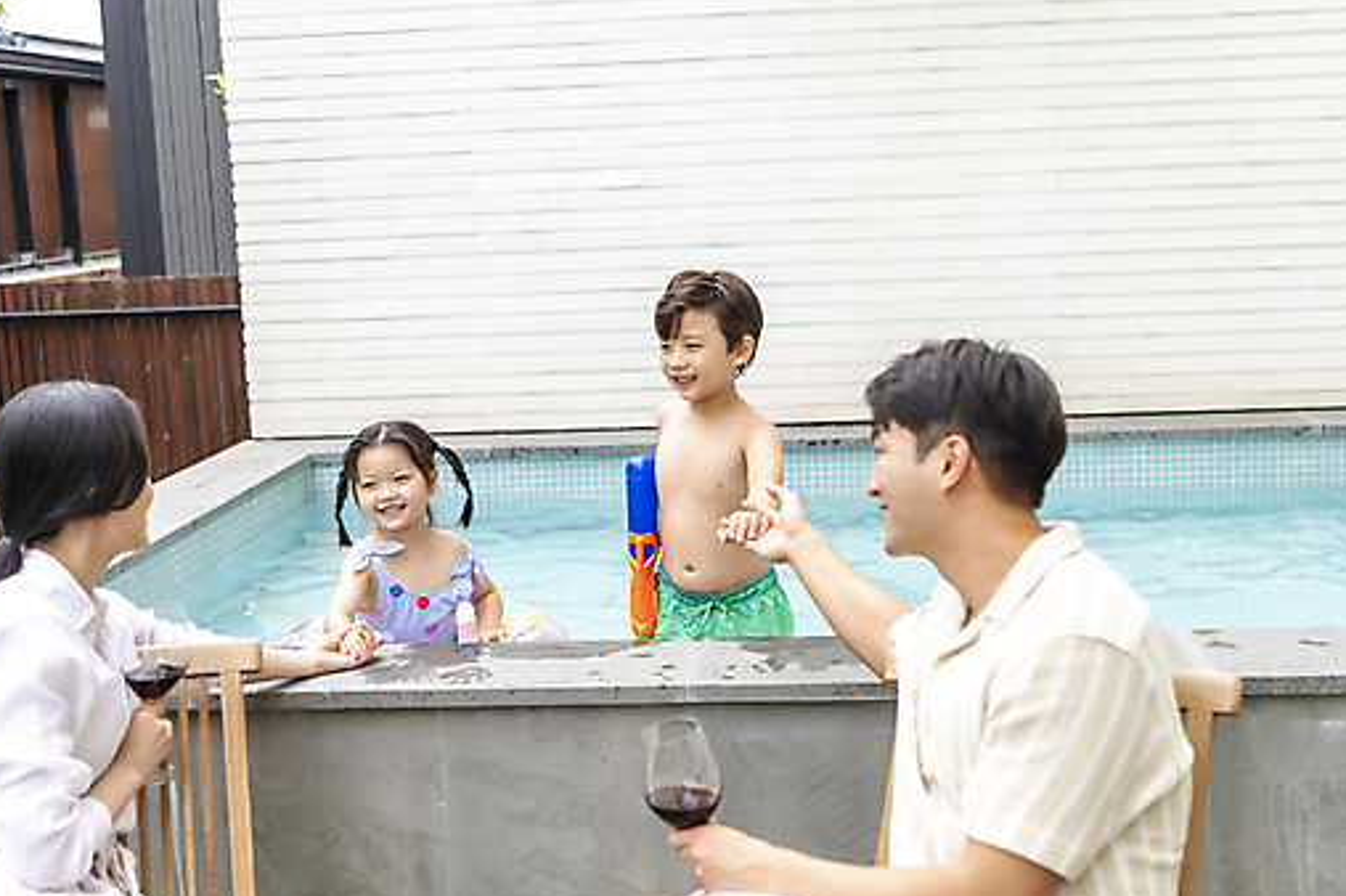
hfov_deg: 38.2
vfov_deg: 25.9
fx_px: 1943
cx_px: 673
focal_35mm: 52
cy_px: 509
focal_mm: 44
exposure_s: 1/400
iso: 200
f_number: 2.8
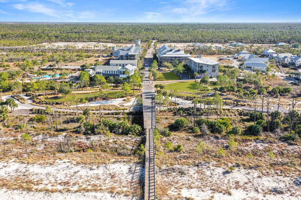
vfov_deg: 46.4
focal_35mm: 28
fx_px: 234
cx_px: 150
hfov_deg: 65.5
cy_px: 100
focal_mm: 10.26
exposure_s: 1/320
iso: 100
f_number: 5
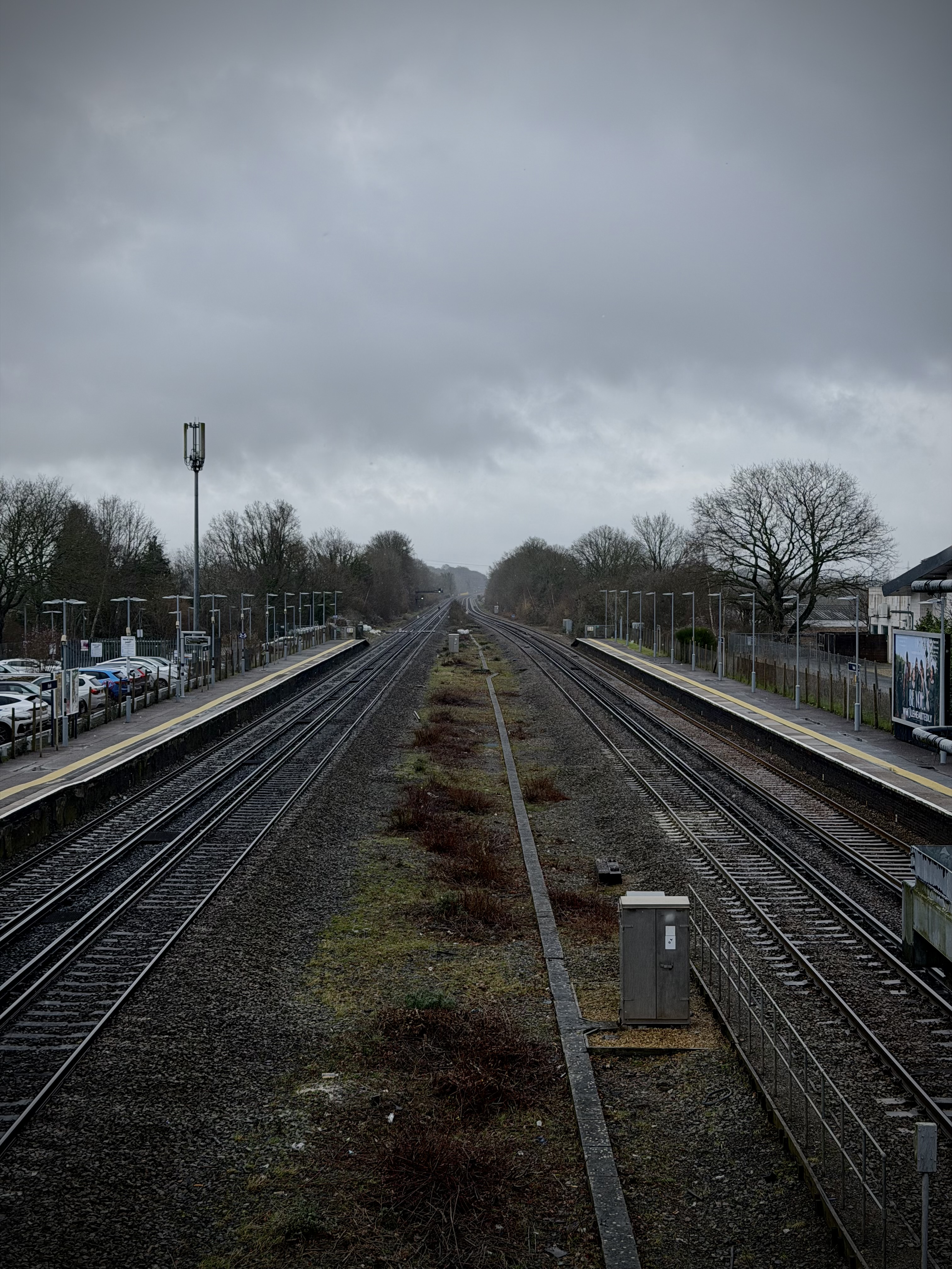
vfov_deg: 39.7
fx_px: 1760
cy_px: 634
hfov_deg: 30.3
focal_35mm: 48
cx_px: 476
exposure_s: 1/1754
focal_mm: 6.76
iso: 64
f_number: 1.78
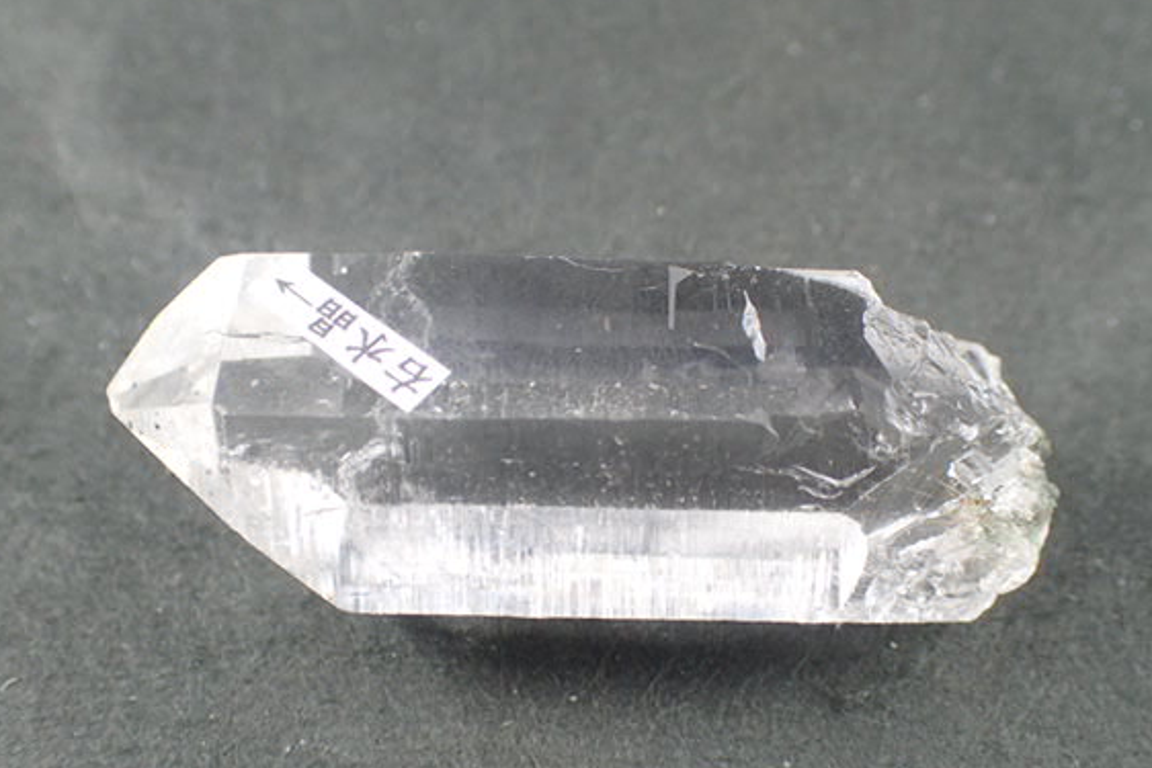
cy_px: 412
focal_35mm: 45
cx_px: 599
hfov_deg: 43.6
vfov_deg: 29.9
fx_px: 1440
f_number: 2.7
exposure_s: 1/160
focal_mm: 6.86
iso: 160
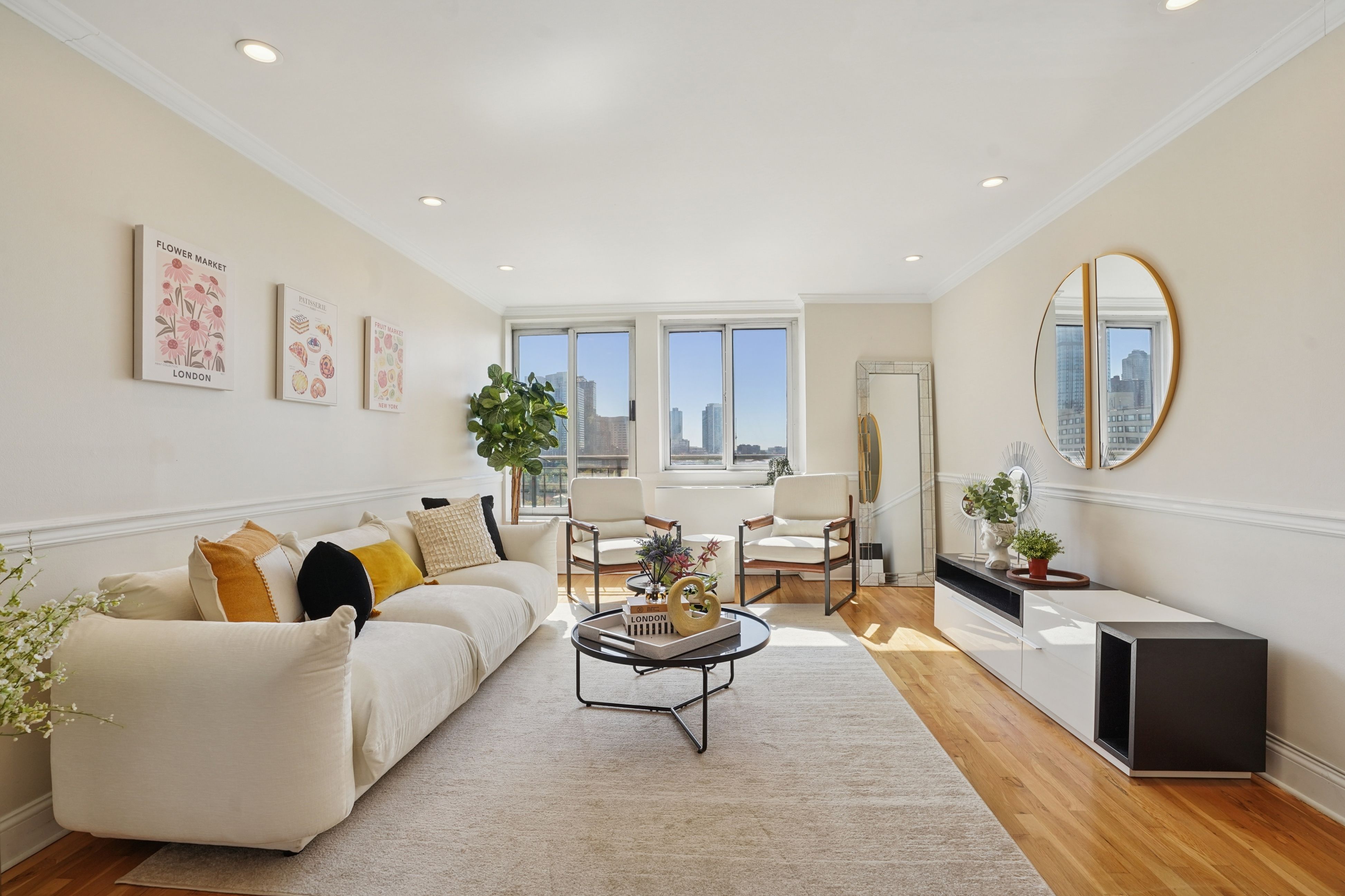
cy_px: 448
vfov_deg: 73.7
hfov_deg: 96.7
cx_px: 672
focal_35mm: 16
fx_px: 598
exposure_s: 1/200
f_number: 8
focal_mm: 16
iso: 500
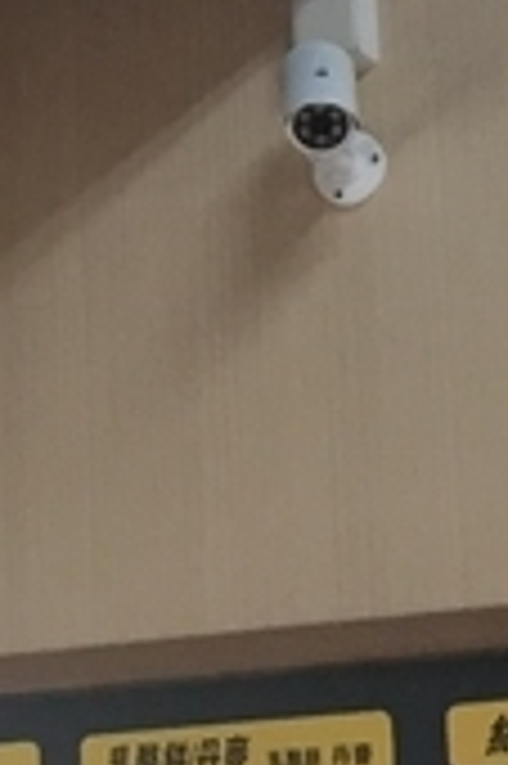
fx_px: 3860
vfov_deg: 11.1
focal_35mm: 182
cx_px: -238
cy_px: -90
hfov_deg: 7.4
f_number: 2.2
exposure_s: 1/30
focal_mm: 4.15
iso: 50
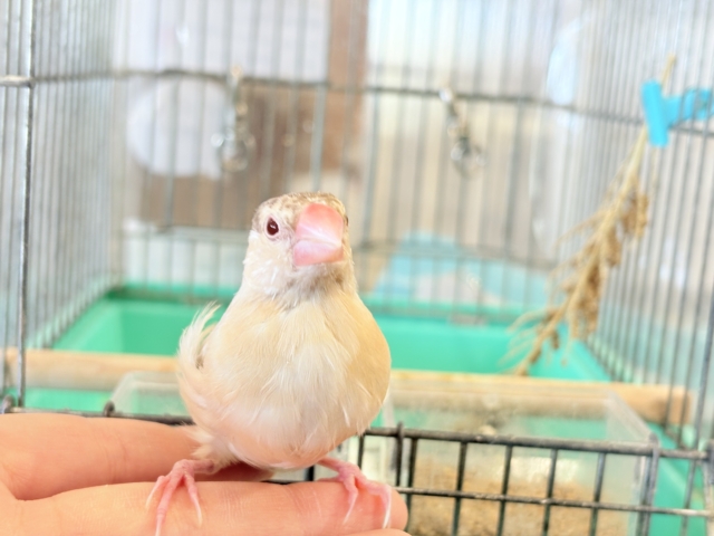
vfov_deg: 28.0
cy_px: 268
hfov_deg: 36.8
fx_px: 1073
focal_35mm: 52
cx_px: 357
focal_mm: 5.96
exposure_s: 1/50
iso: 40
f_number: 1.6
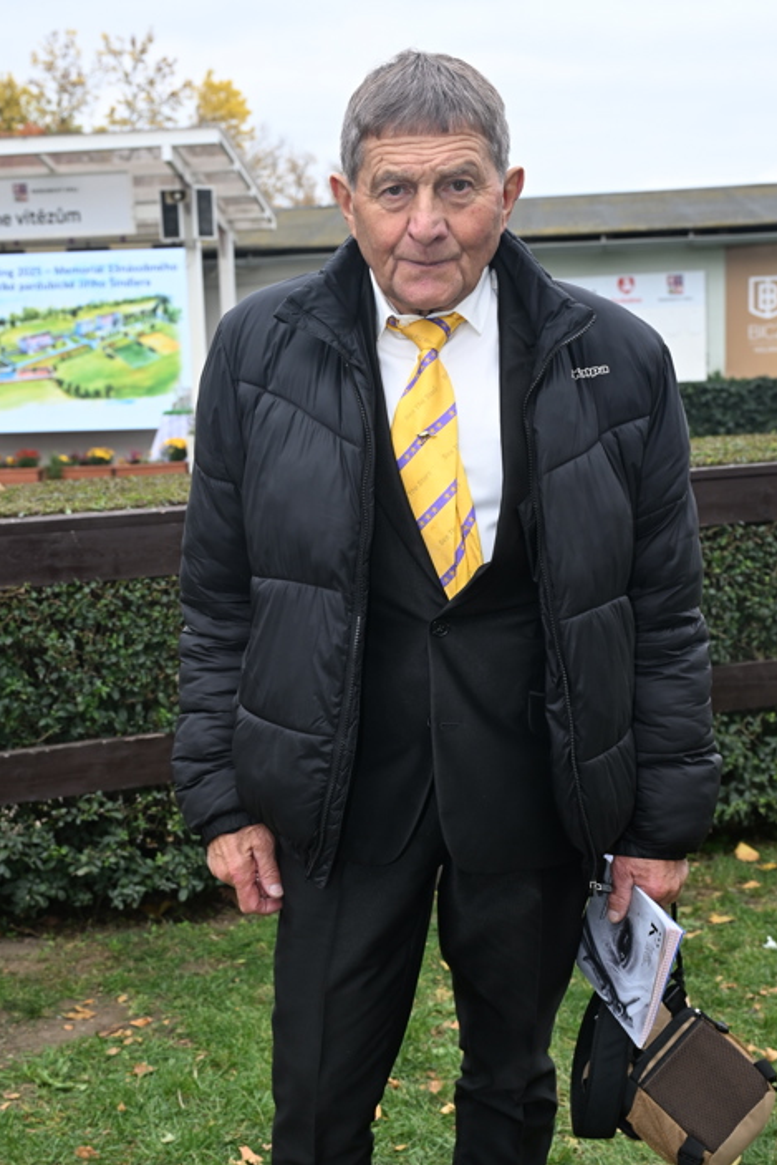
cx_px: 360
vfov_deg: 37.3
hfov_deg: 25.5
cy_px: 738
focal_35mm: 53
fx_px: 1715
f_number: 5.6
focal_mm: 36
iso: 320
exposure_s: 1/250
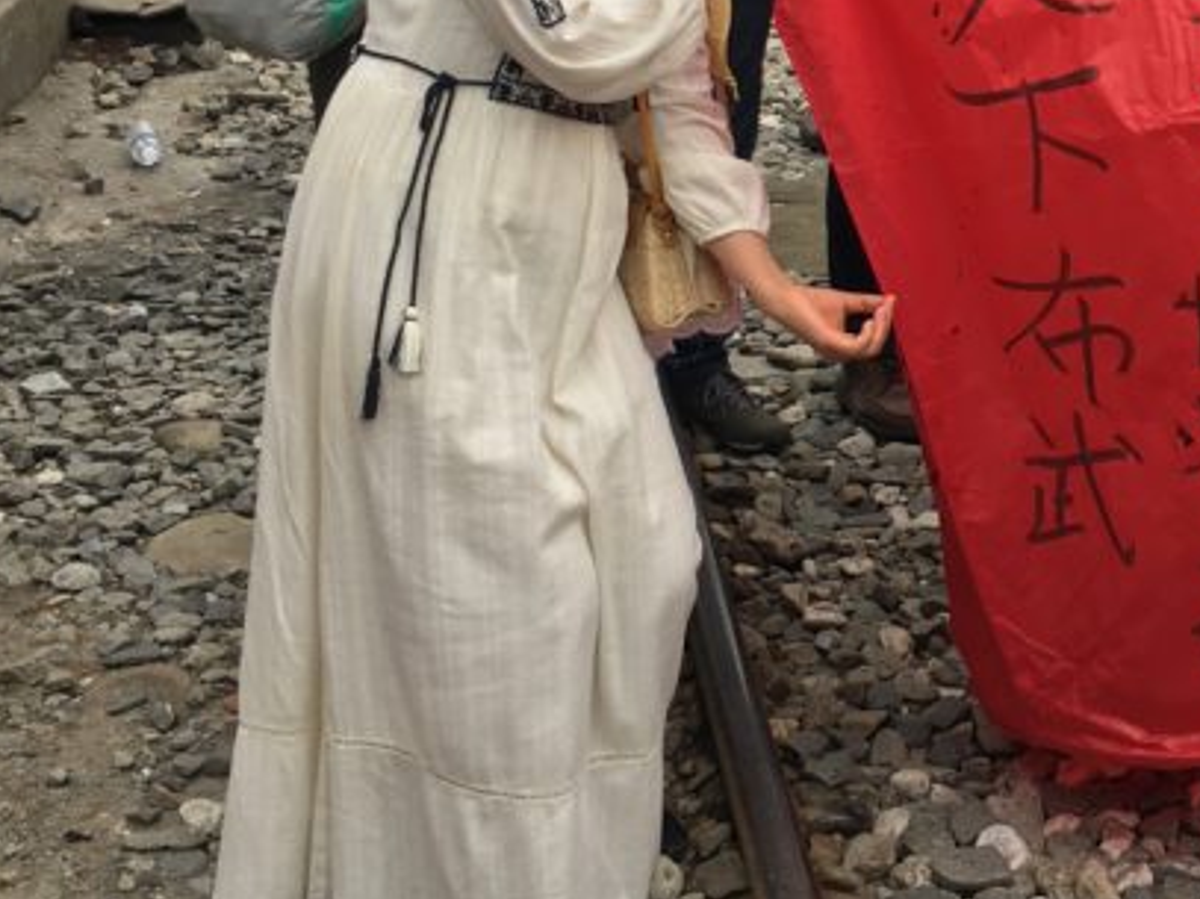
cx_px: 1144
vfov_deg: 19.7
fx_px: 2530
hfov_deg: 25.6
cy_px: 65
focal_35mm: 73
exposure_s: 1/318
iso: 25
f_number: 2.2
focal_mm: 4.15
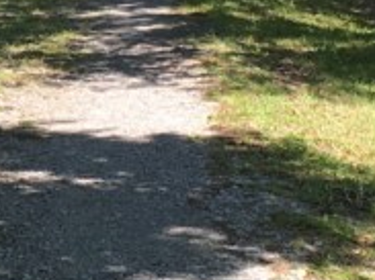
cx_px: -158
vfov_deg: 7.7
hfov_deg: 10.1
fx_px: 2057
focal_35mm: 190
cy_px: -49
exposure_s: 1/587
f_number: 2.2
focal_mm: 4.15
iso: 25
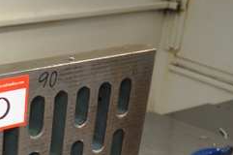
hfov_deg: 22.4
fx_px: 524
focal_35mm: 81
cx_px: -70
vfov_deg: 16.3
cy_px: 174
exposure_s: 1/60
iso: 800
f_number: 4
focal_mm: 18
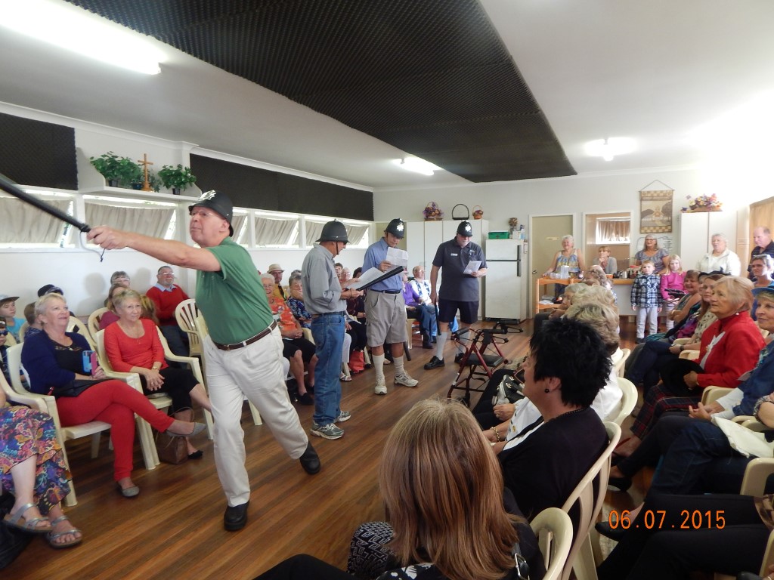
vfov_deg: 61.1
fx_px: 492
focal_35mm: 22
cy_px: 290
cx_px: 387
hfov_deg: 76.4
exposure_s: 1/30
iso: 220
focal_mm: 4
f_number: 3
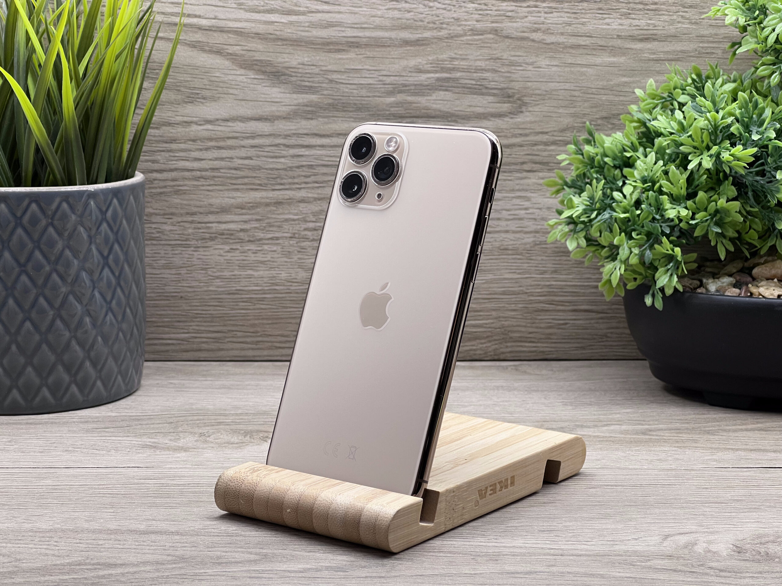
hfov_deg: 25.3
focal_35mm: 77
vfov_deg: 19.1
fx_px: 1739
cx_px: 391
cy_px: 293
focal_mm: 9
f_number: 2.8
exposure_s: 1/100
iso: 80
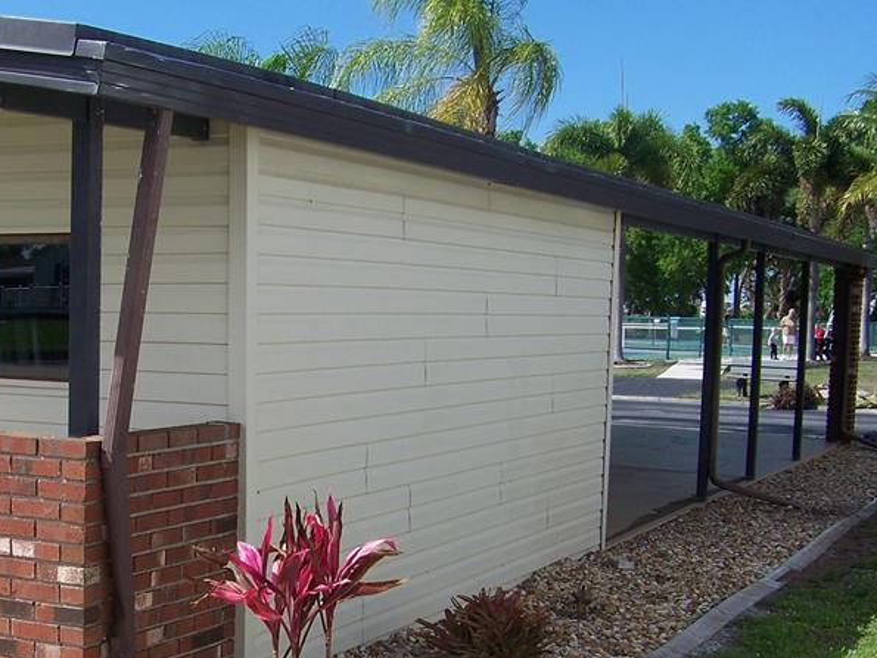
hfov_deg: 30.6
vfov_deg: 23.4
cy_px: 496
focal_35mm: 62
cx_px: 200
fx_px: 1570
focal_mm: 5.85
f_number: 4
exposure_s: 1/500
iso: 64
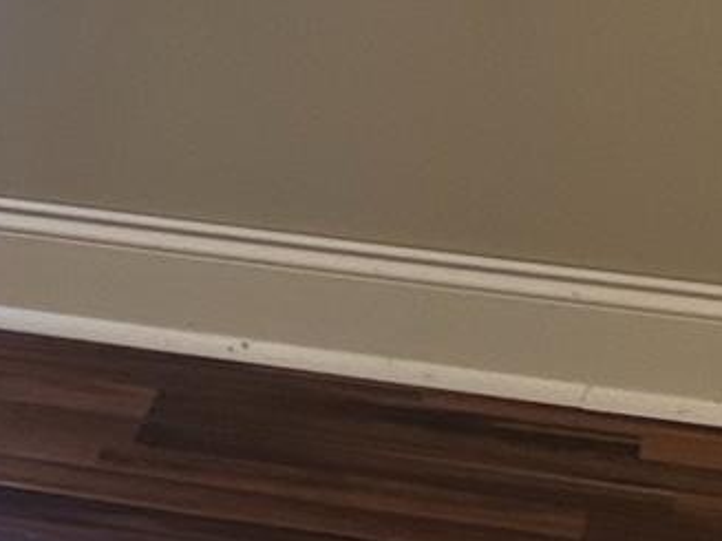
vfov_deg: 8.4
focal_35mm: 163
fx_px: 3399
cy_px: -742
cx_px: -294
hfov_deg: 11.7
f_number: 1.5
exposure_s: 1/60
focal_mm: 5.7
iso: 320
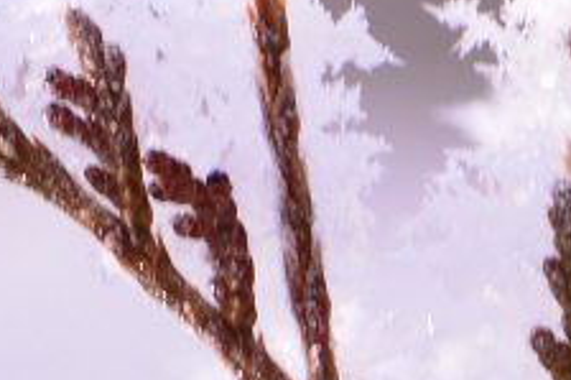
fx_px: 33917
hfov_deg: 1.0
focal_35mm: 2140
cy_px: 727
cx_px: 864
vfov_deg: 0.6
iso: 100
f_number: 11
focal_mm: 200
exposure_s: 1/80
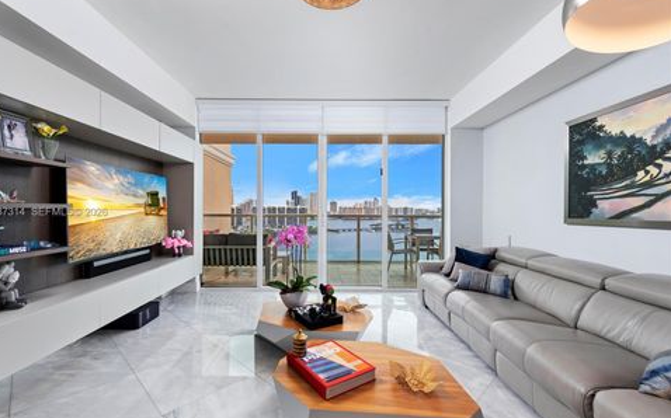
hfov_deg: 97.8
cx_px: 321
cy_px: 213
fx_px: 292
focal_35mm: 16
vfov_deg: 71.2
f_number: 8
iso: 320
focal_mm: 15
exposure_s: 1/100
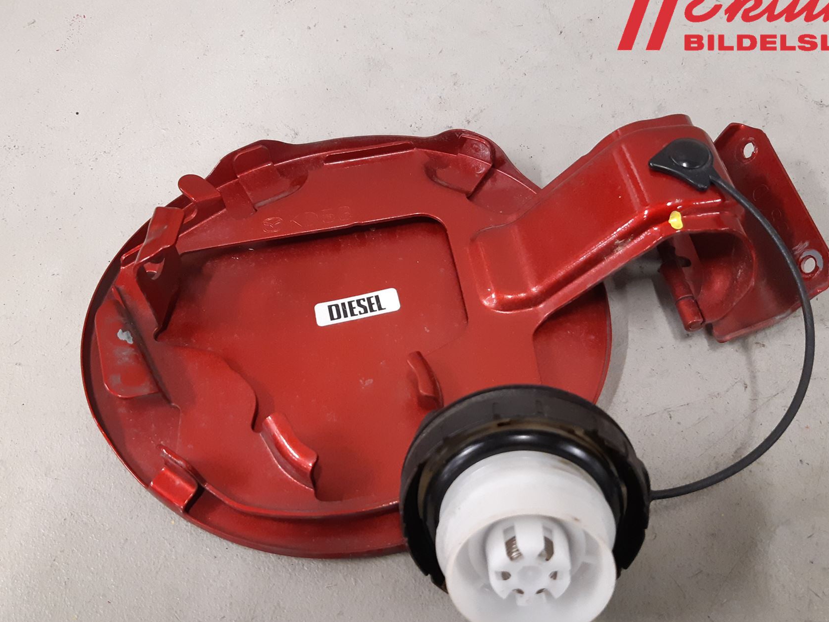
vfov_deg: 44.1
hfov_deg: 56.8
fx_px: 766
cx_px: 413
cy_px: 349
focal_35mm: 32
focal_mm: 3.93
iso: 250
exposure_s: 1/50
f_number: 1.7
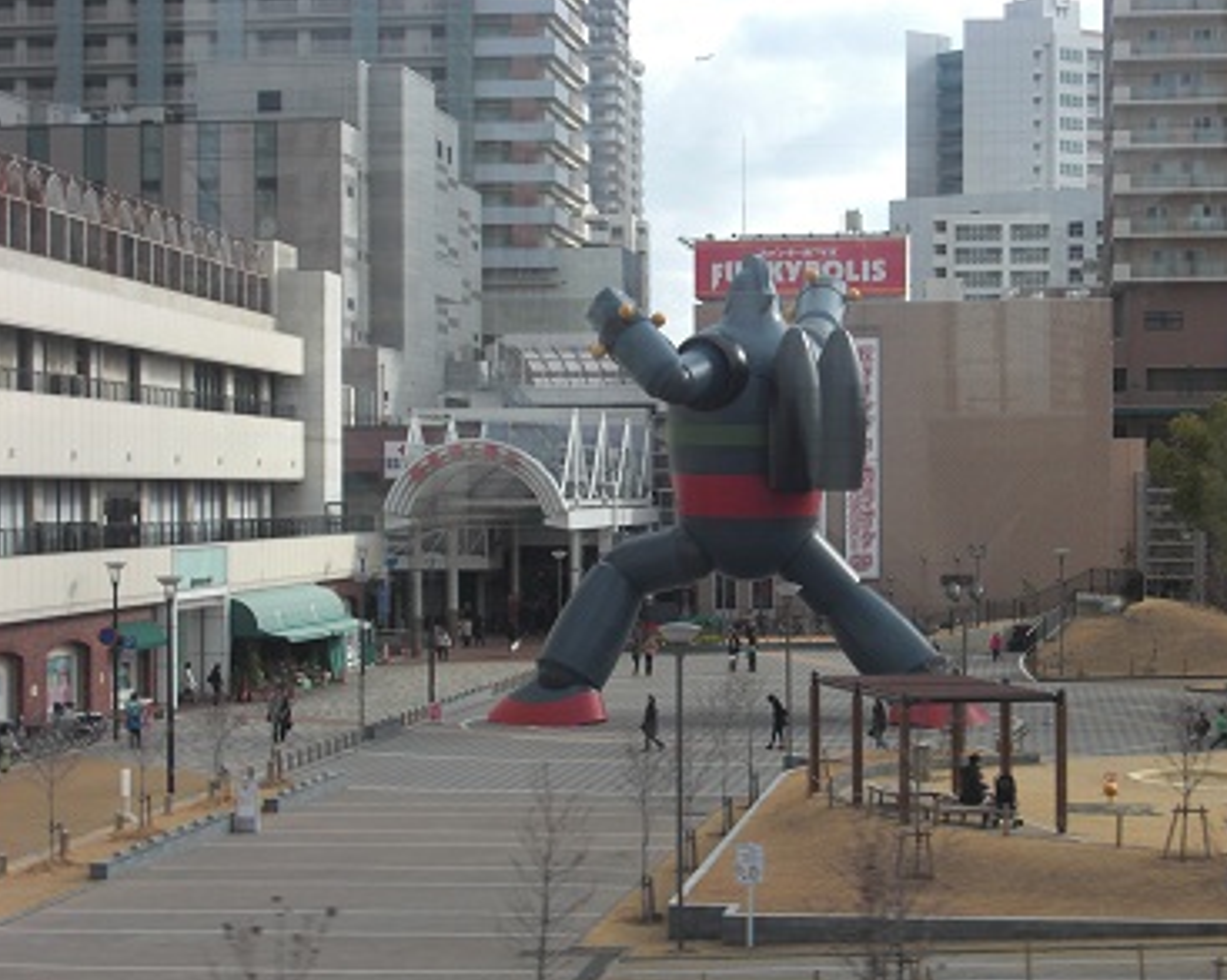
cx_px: 705
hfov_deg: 24.7
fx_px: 2794
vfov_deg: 19.9
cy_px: 530
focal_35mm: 77
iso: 50
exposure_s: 1/160
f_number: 4.1
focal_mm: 11.7
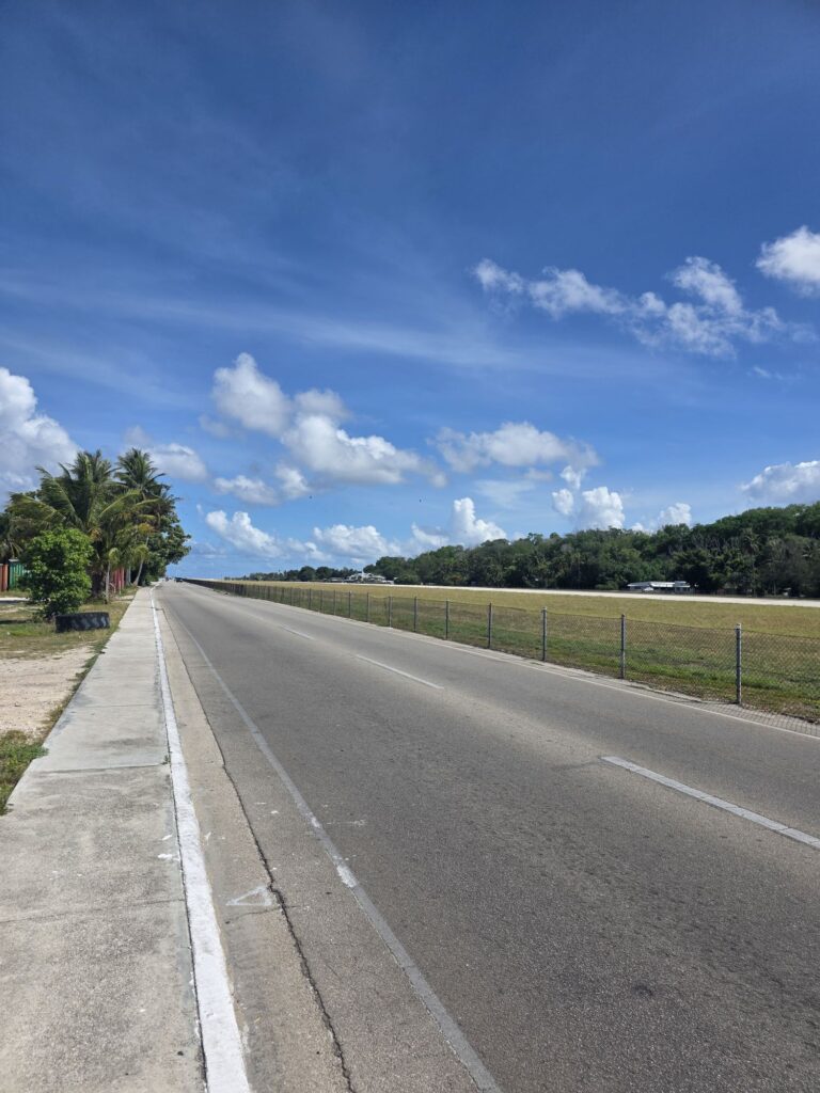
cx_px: 410
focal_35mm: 23
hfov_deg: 58.9
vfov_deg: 73.9
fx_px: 726
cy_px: 546
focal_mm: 6.3
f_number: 1.7
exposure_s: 1/7944
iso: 64
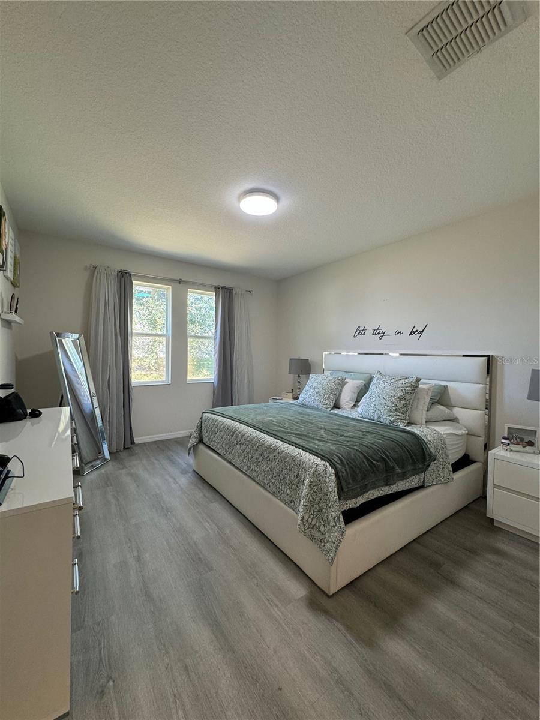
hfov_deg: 85.7
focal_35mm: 14
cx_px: 270
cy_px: 360
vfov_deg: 102.1
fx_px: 291
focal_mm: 2.22
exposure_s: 1/60
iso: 160
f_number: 2.2
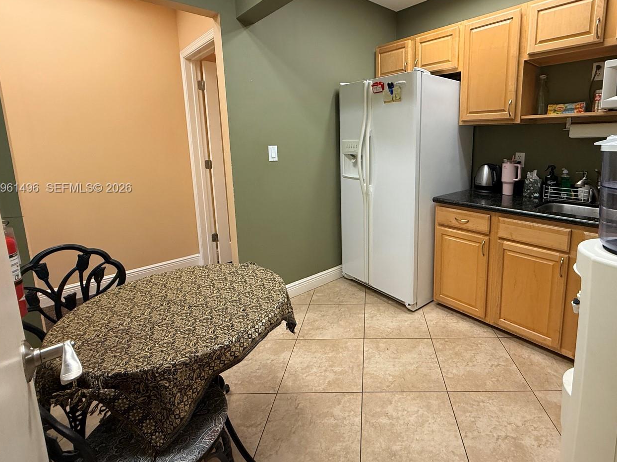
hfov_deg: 86.5
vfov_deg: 71.0
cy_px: 189
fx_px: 321
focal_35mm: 18
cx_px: 374
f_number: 2.2
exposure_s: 1/120
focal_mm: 2.22
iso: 250
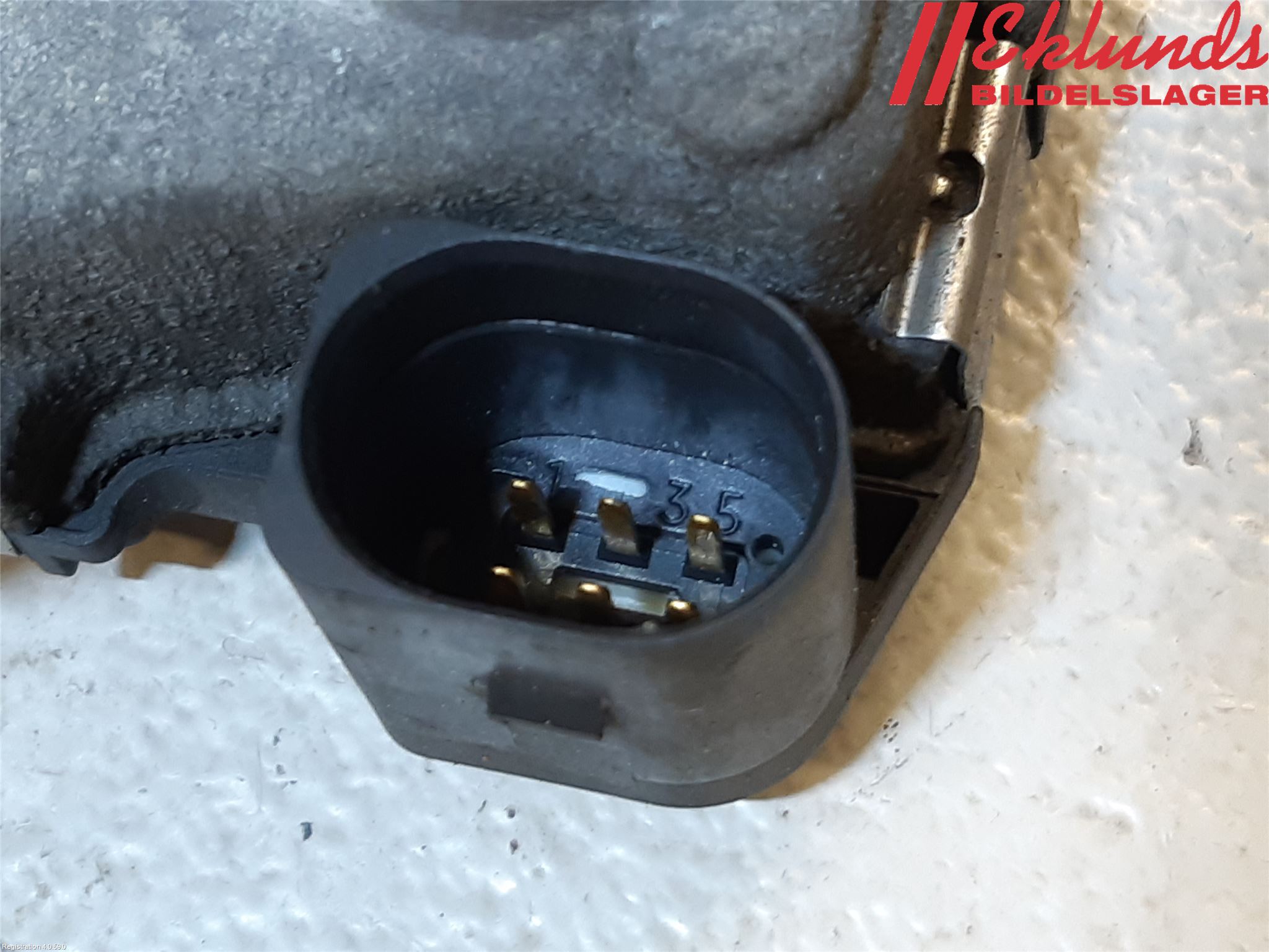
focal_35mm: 26
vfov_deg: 53.1
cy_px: 476
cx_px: 634
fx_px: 953
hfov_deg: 67.3
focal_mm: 3.93
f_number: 1.7
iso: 100
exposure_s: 1/50
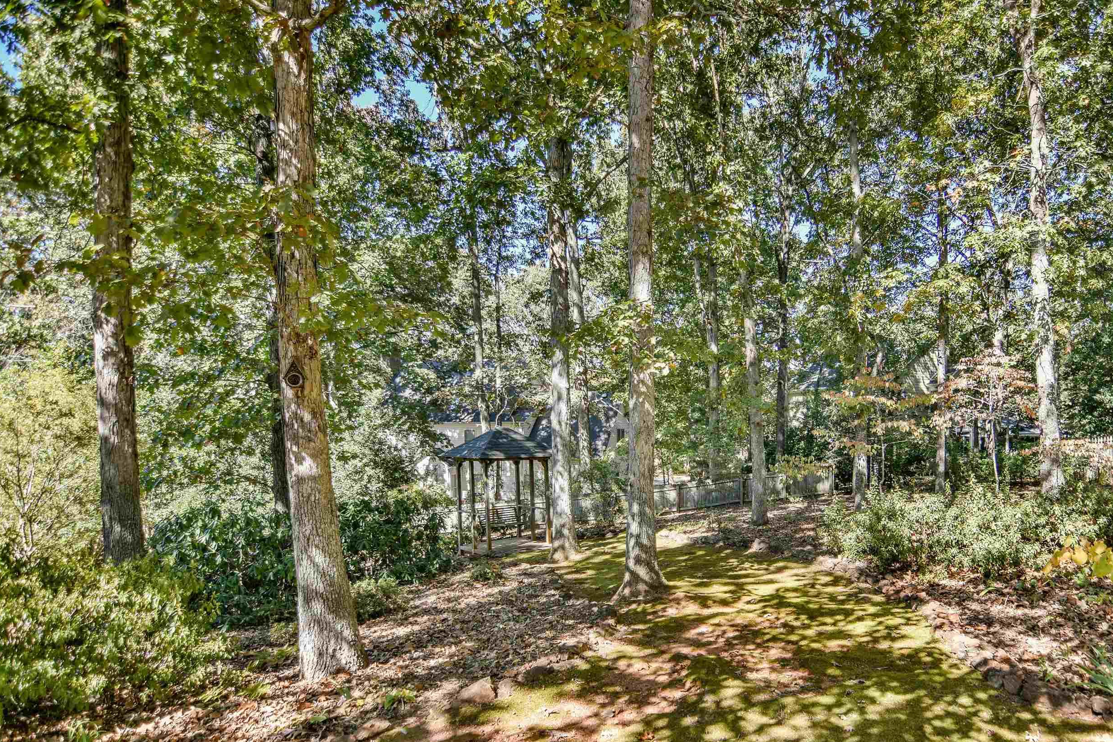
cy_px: 434
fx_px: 638
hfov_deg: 81.1
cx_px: 676
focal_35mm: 21
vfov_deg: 60.0
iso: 160
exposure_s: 1/400
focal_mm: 11
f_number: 2.8
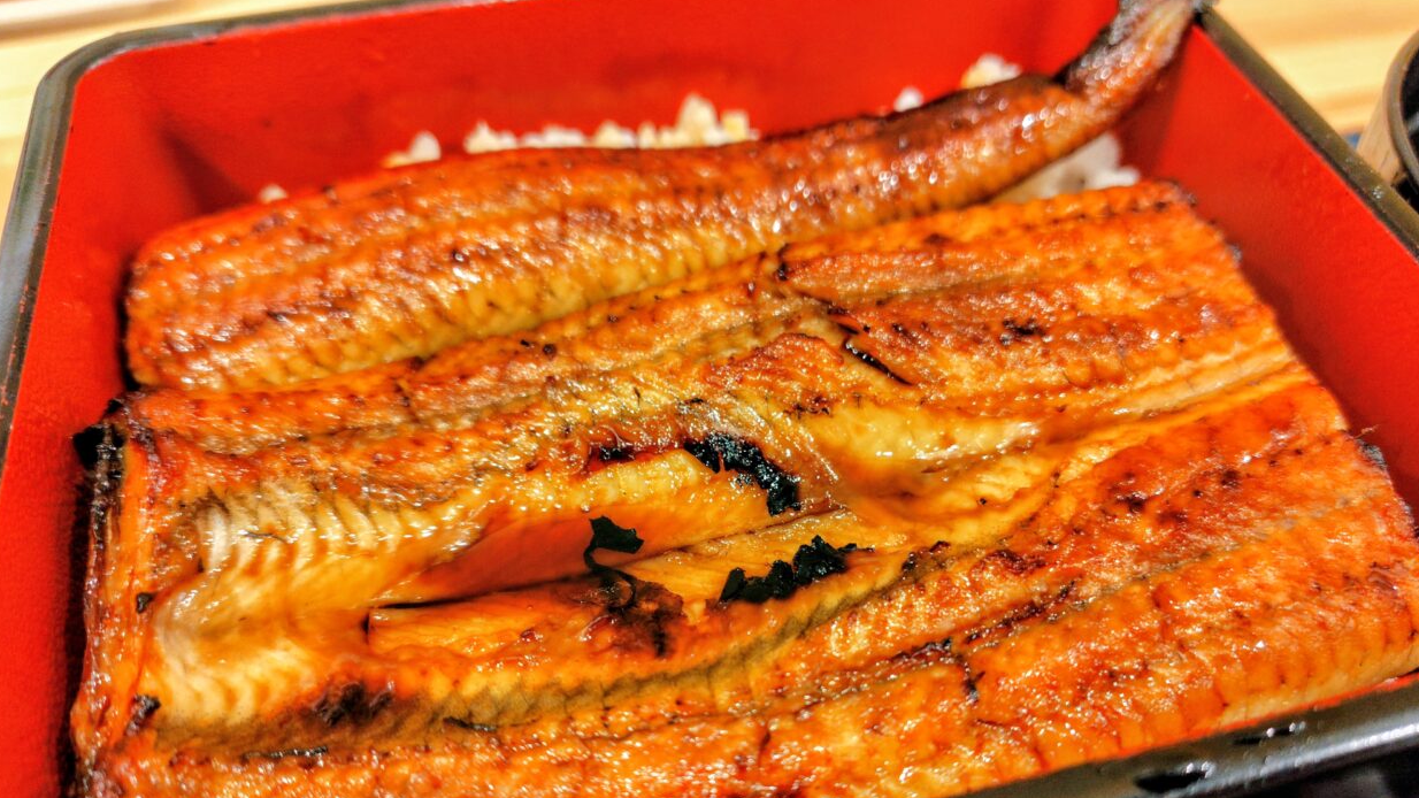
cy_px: 507
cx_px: 728
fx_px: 978
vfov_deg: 44.0
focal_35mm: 26
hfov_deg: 71.9
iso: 607
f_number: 1.9
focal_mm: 5.6
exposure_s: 1/60
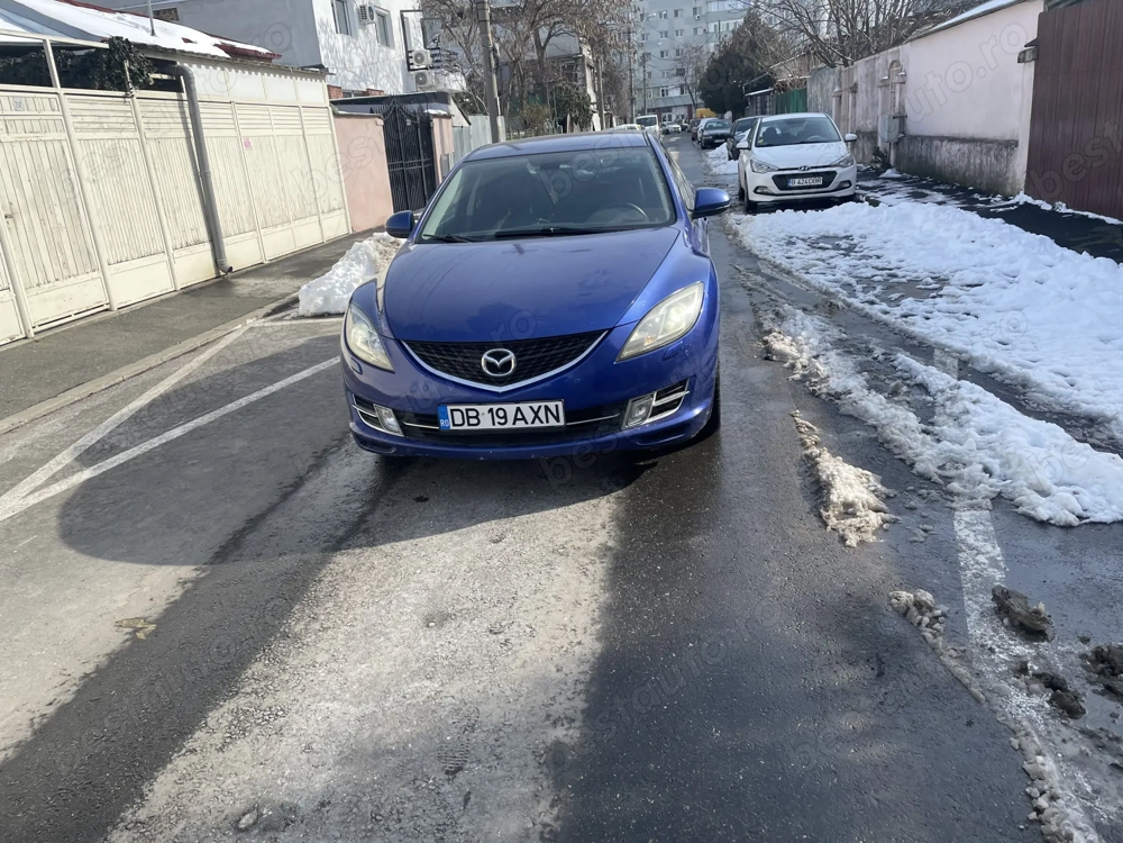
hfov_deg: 67.3
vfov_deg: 53.1
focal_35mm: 26
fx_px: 843
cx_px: 562
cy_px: 422
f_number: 1.6
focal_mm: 4.2
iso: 32
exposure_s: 1/1855
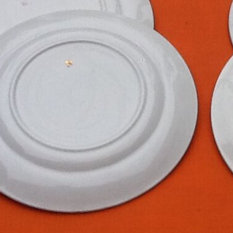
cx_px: 203
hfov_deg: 17.4
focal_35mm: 99
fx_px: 754
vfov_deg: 17.5
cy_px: 64
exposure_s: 1/668
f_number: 2.4
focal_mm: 2.03
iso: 40
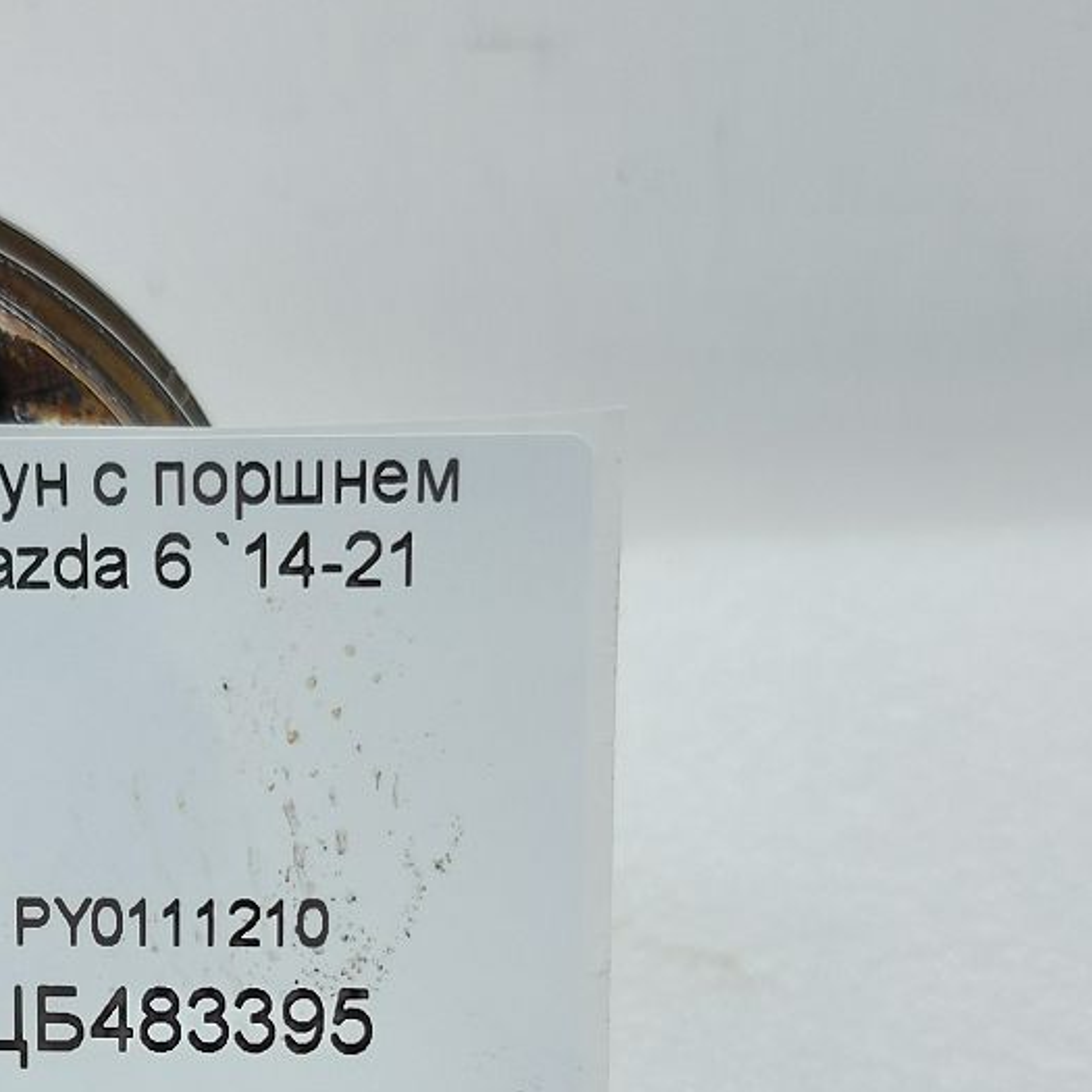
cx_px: 207
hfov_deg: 29.8
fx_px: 1999
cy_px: 963
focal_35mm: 56
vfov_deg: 29.4
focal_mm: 5.23
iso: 100
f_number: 1.8
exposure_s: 1/50
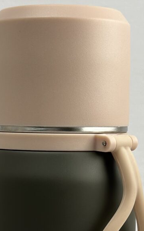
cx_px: 52
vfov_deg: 17.3
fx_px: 741
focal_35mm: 118
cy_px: 222
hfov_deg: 11.1
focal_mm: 6.86
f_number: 1.78
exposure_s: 1/590
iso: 80
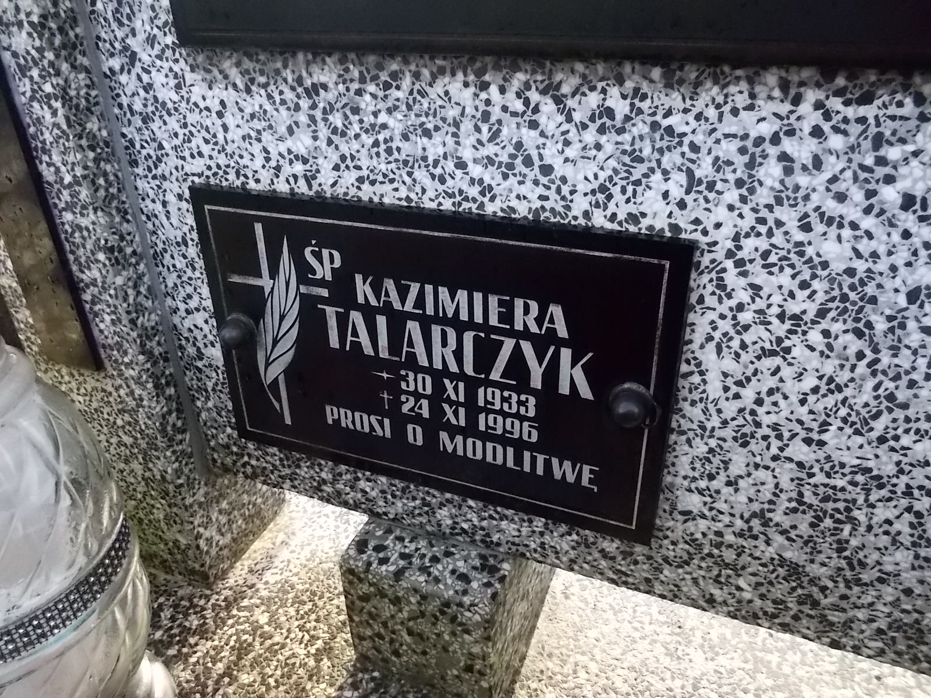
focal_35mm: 26
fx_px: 699
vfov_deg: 53.1
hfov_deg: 67.3
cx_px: 466
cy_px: 349
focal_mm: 4.6
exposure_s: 1/320
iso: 400
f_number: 3.2
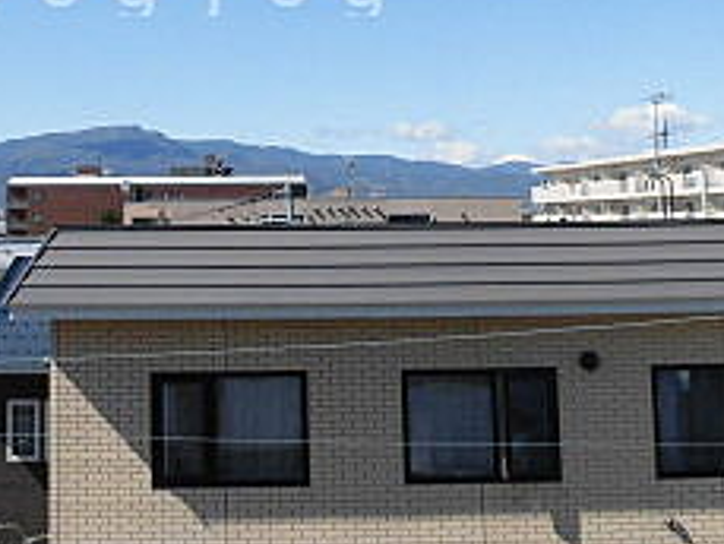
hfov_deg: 28.5
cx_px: 183
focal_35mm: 67
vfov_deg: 21.1
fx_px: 1402
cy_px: -22
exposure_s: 1/200
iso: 100
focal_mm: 4.3
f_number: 7.8
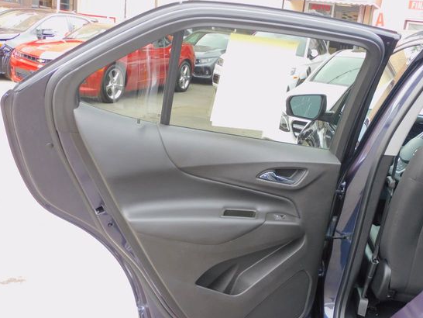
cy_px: 183
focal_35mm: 41
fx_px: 501
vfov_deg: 35.1
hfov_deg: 45.6
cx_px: 243
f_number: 3.8
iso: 125
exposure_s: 1/60
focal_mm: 6.3
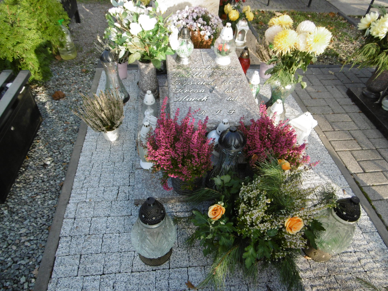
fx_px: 269
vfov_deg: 56.8
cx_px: 194
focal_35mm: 24
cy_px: 146
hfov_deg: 71.6
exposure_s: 1/200
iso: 100
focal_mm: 4.3
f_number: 3.1
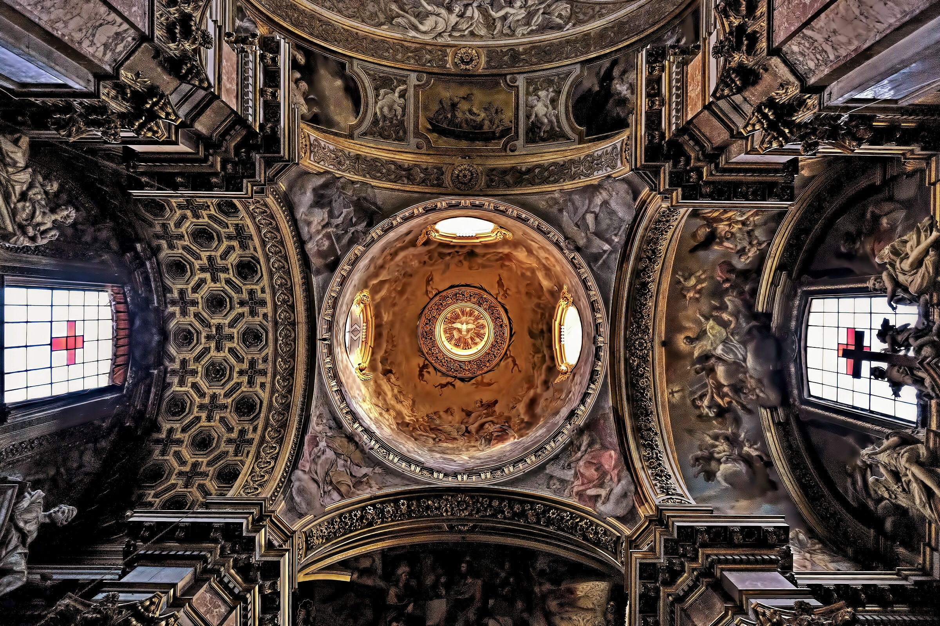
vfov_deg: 59.5
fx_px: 548
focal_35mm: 21
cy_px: 313
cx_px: 470
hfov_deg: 81.2
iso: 5000
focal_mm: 14
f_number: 4
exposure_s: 1/60
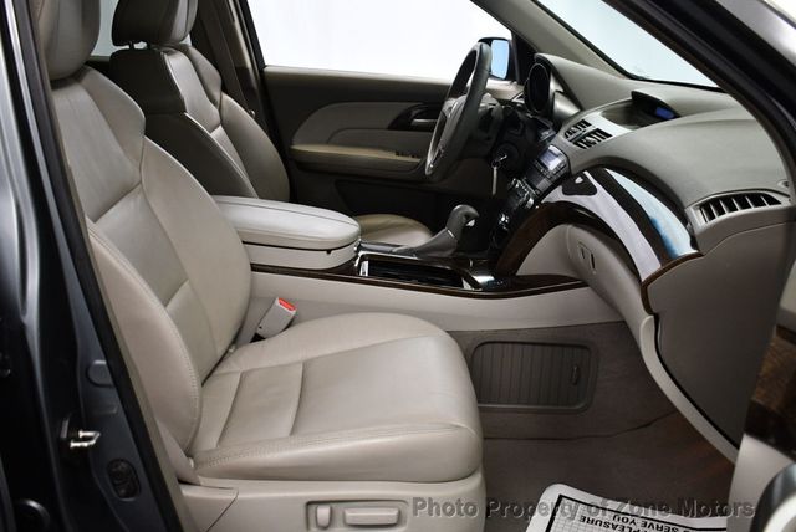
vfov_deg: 36.9
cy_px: 266
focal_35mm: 36
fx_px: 797
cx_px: 398
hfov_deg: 53.1
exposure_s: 1/125
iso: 1100
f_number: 3.5
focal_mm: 18
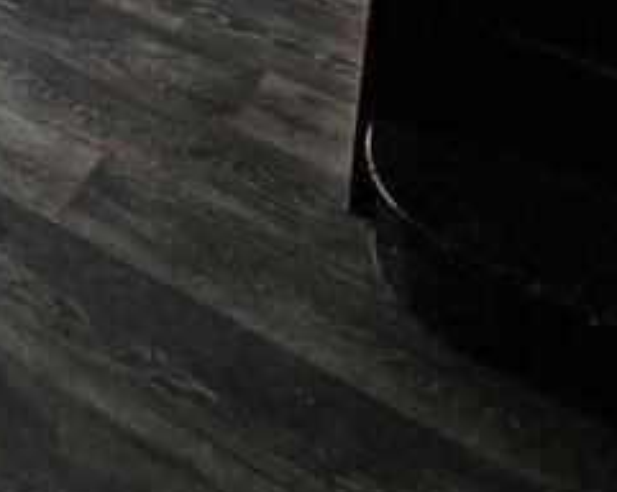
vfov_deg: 20.2
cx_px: -33
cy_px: -392
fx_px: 984
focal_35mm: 54
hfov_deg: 31.5
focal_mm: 2.2
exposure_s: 1/71
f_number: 2.2
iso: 160
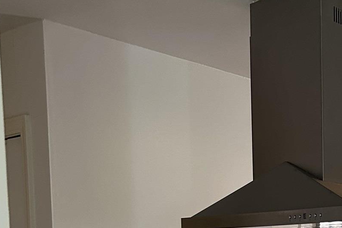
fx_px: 741
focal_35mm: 78
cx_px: 330
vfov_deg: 16.1
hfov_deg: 24.9
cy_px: 338
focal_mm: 5.7
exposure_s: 1/60
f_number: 1.5
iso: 200
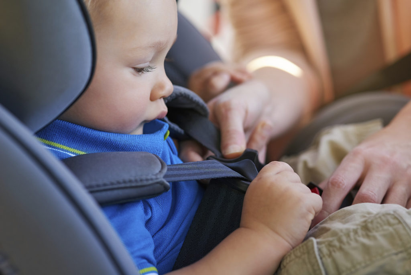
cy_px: 138
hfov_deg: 23.9
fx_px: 971
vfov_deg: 16.1
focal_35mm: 85
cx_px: 206
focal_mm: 85
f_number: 3.5
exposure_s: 1/200
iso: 200
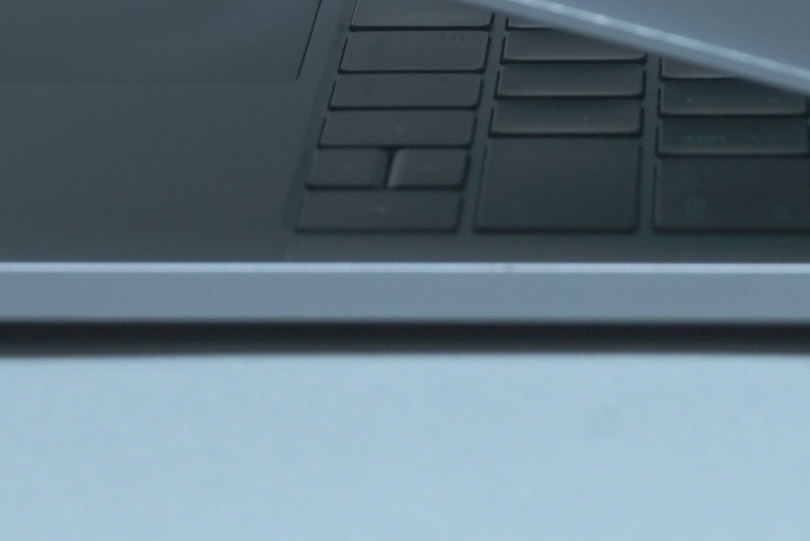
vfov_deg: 5.1
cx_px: 438
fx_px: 6044
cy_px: -231
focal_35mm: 269
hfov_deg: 7.7
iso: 500
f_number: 9
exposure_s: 1/200
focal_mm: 59
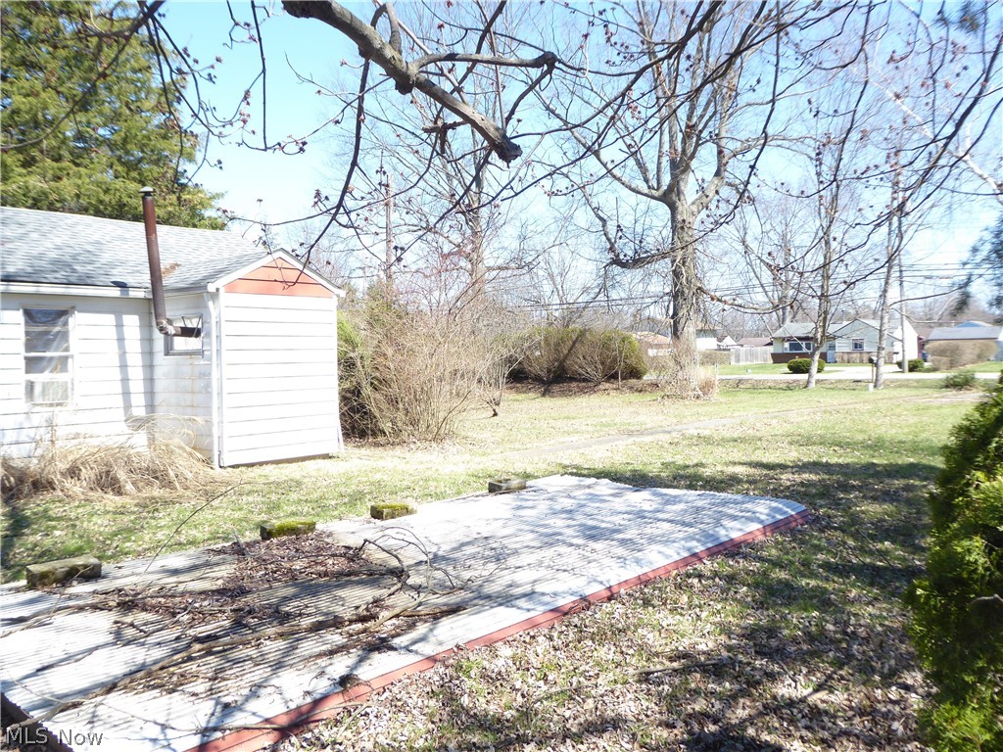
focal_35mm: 29
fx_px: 840
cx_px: 502
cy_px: 376
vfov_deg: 48.2
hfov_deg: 61.7
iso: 80
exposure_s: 1/200
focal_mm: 5
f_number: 3.5
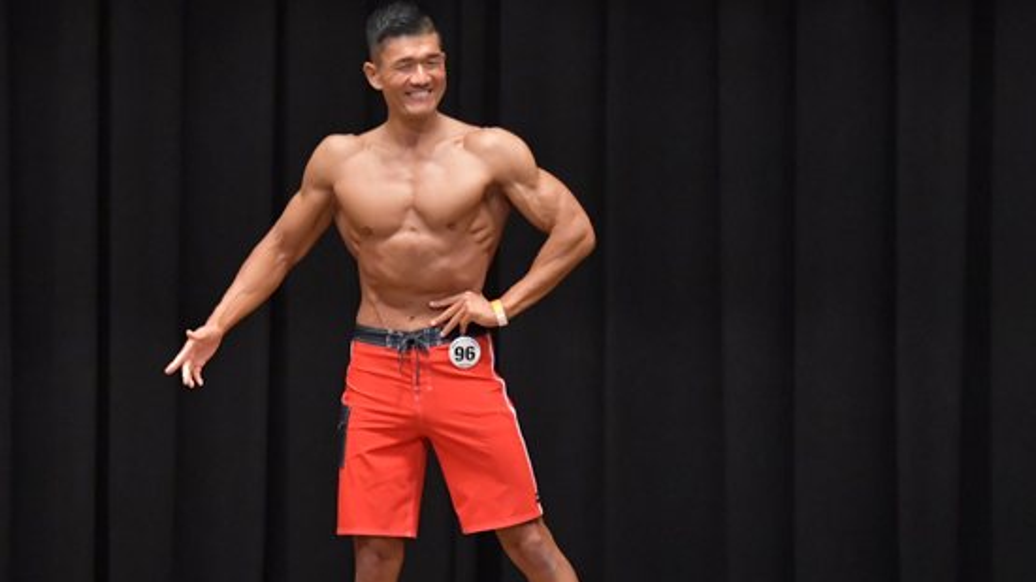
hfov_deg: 7.2
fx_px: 8184
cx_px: 397
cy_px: 411
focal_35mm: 298
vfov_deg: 4.1
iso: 6400
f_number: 5.6
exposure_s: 1/400
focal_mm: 135
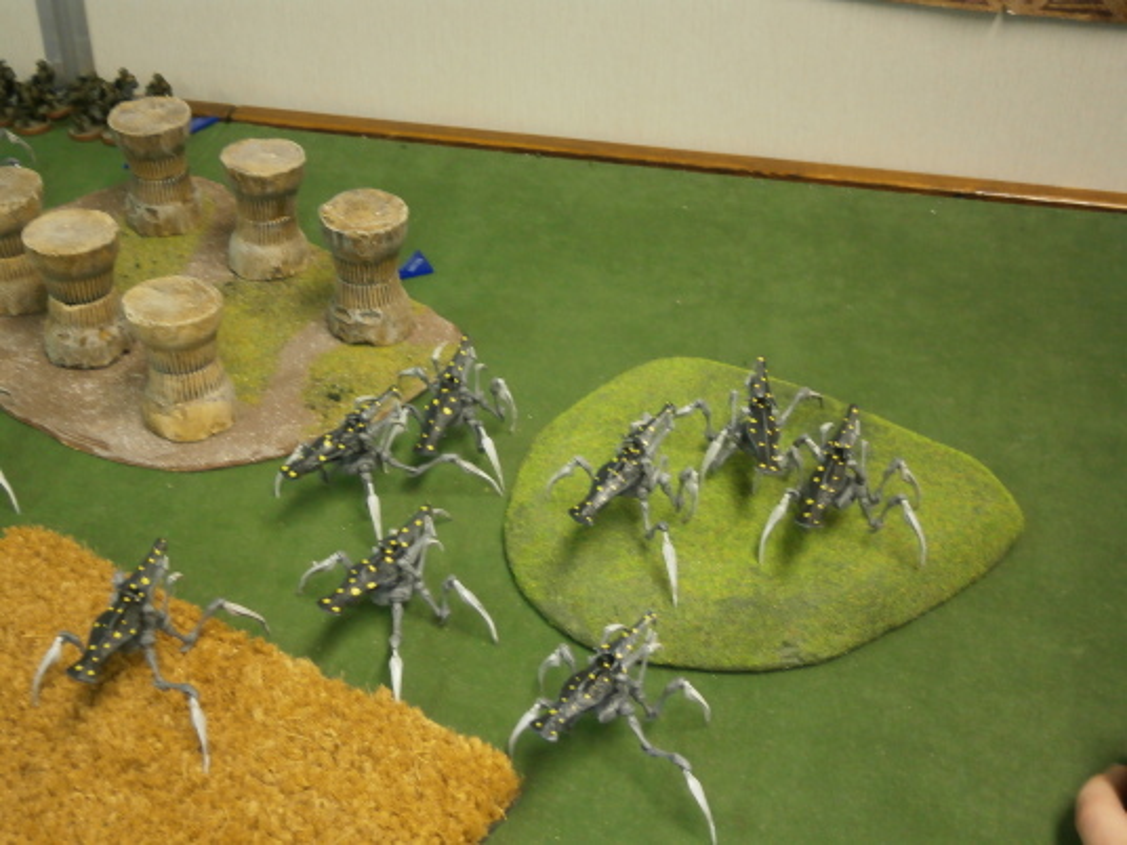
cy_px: 422
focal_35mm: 47
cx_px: 564
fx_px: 1530
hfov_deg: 40.4
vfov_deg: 30.9
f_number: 3.4
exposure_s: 1/20
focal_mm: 8.3
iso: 200
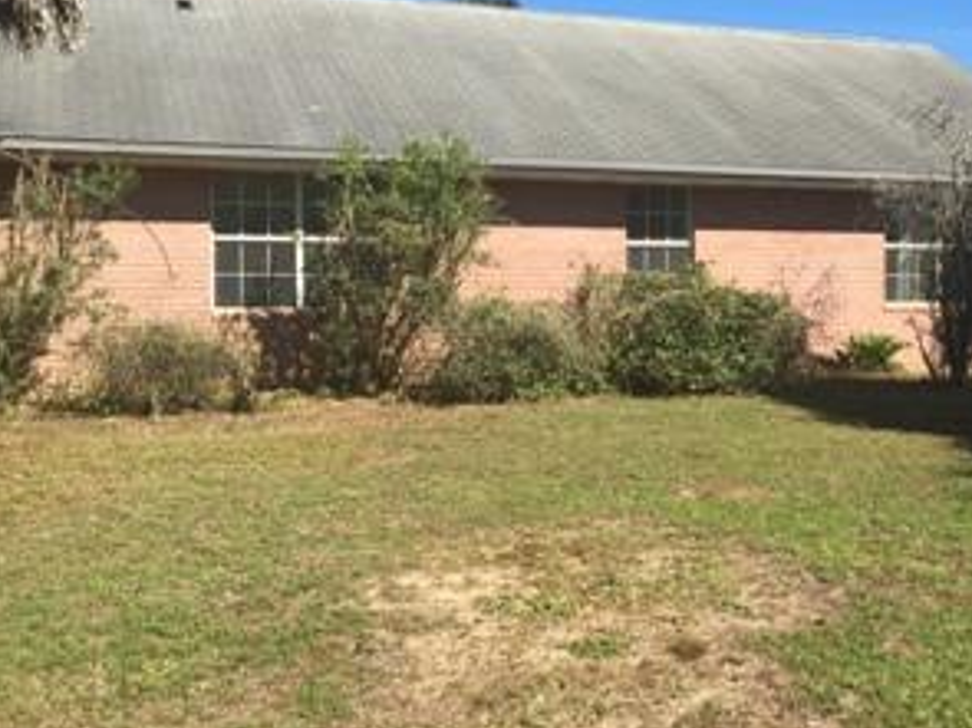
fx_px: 1235
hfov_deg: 42.6
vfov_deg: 32.8
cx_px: 616
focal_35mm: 44
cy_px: 343
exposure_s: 1/1236
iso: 32
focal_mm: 4.15
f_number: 2.2
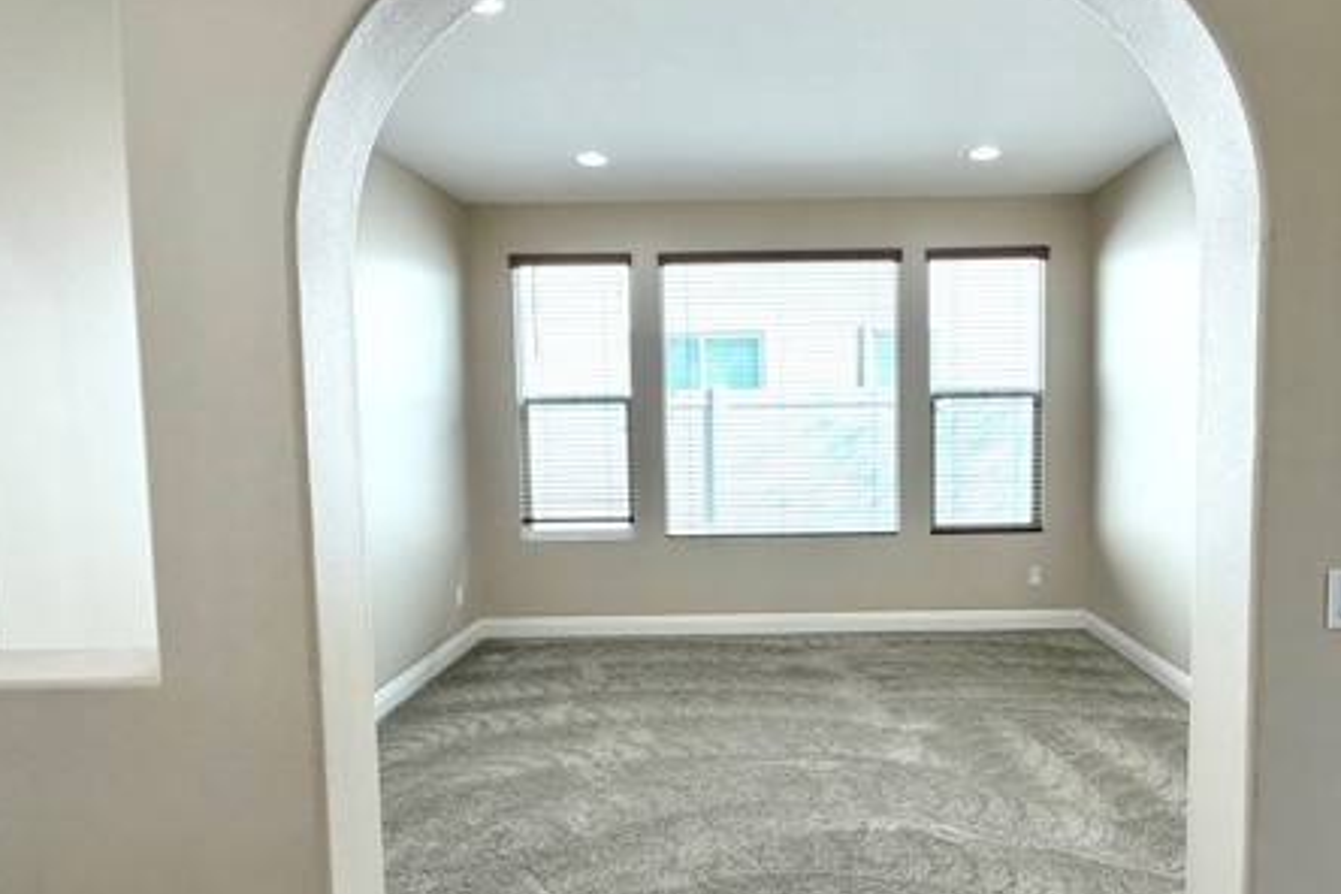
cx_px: 785
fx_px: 782
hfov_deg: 80.5
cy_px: 459
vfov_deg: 59.5
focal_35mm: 21
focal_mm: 2.22
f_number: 2.2
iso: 80
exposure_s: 1/120
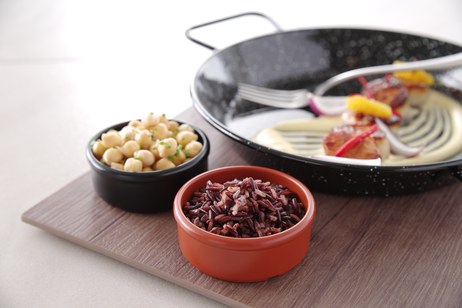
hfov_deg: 31.9
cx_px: 231
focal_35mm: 63
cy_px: 154
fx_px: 809
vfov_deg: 21.6
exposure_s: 1/50
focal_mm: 63
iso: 200
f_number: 5.6
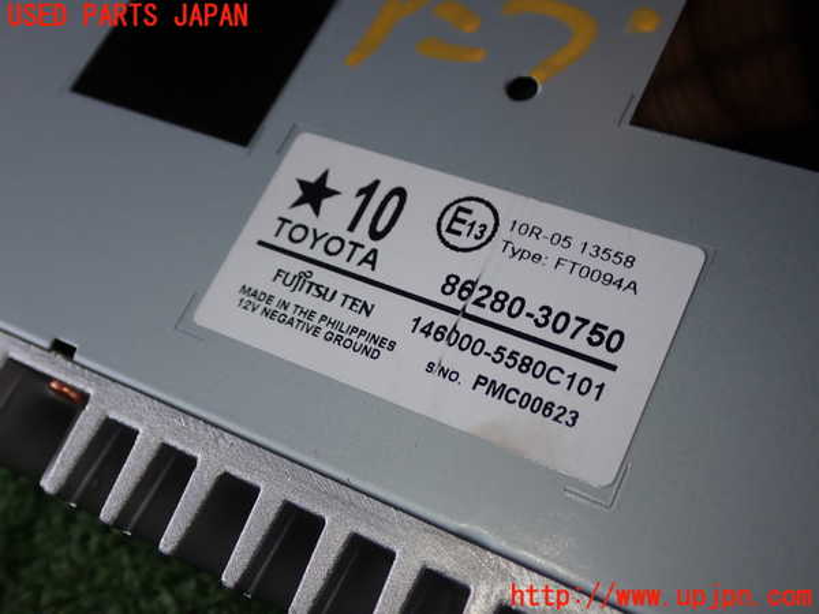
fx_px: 970
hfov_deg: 45.8
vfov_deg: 35.1
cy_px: 307
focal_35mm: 41
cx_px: 410
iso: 100
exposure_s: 1/40
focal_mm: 7.31
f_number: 8
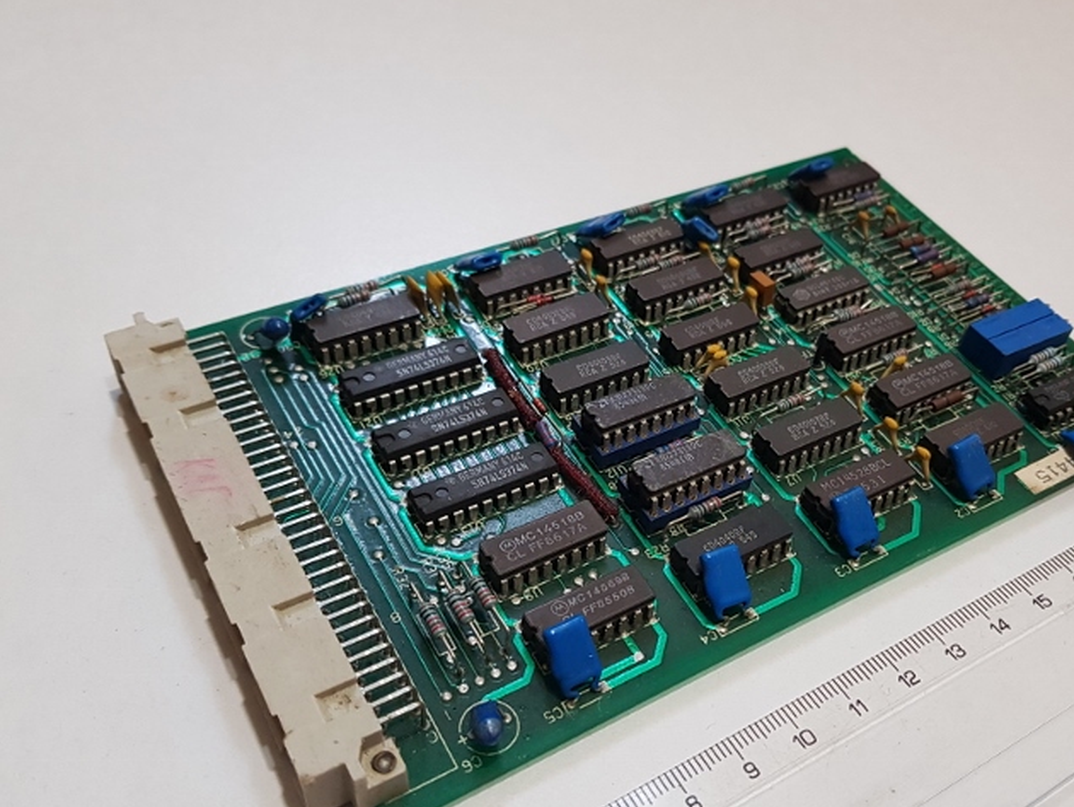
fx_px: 1024
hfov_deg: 55.1
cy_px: 438
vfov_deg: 42.9
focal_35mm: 33
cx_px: 626
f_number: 1.7
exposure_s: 1/33
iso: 160
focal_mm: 4.3
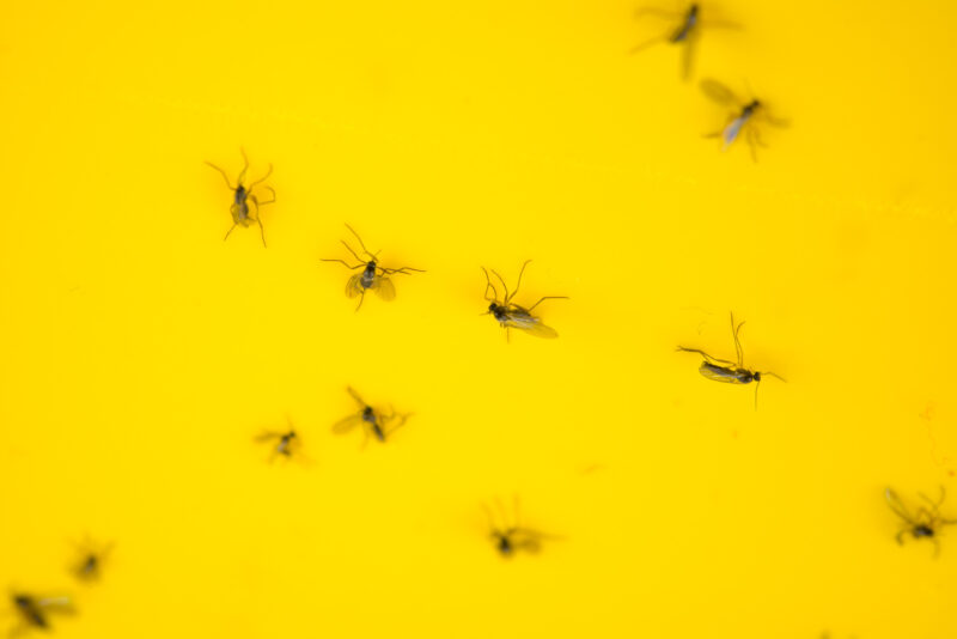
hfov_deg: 33.4
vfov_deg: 22.6
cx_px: 478
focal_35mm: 60
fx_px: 1595
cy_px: 320
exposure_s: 1/6
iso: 100
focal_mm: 60
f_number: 16
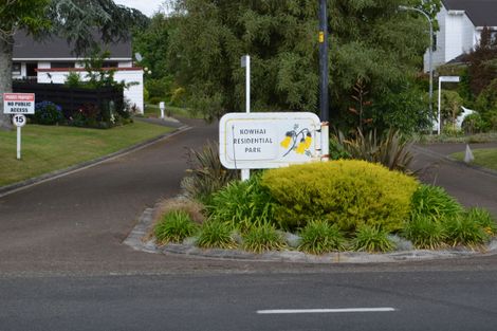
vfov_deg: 17.5
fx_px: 1076
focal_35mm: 78
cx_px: 248
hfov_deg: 26.0
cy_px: 166
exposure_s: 1/250
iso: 200
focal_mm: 52
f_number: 8
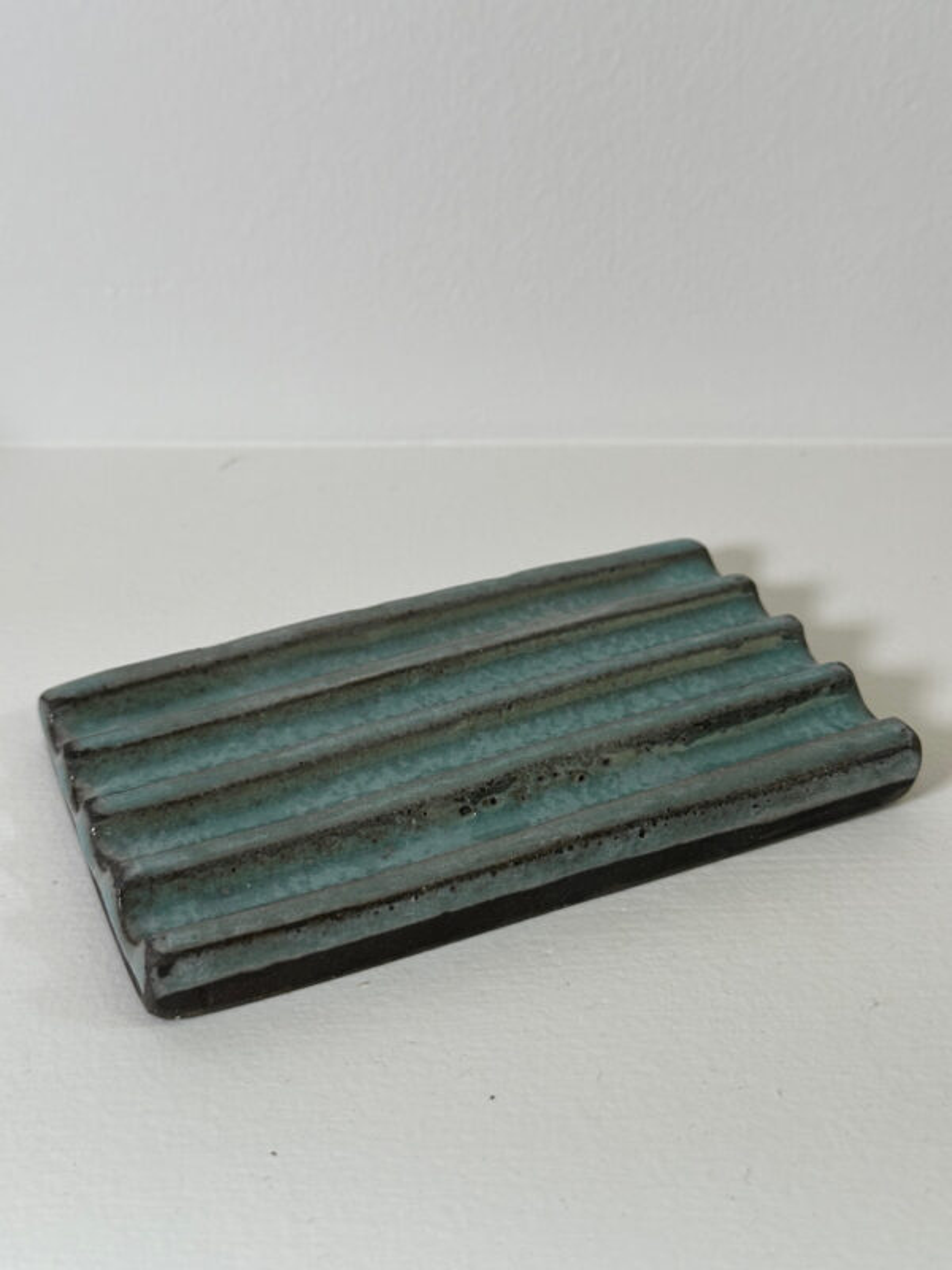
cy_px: 635
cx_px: 476
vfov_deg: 39.7
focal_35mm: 48
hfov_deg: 30.3
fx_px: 1760
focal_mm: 6.86
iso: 80
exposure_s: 1/109
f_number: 1.78
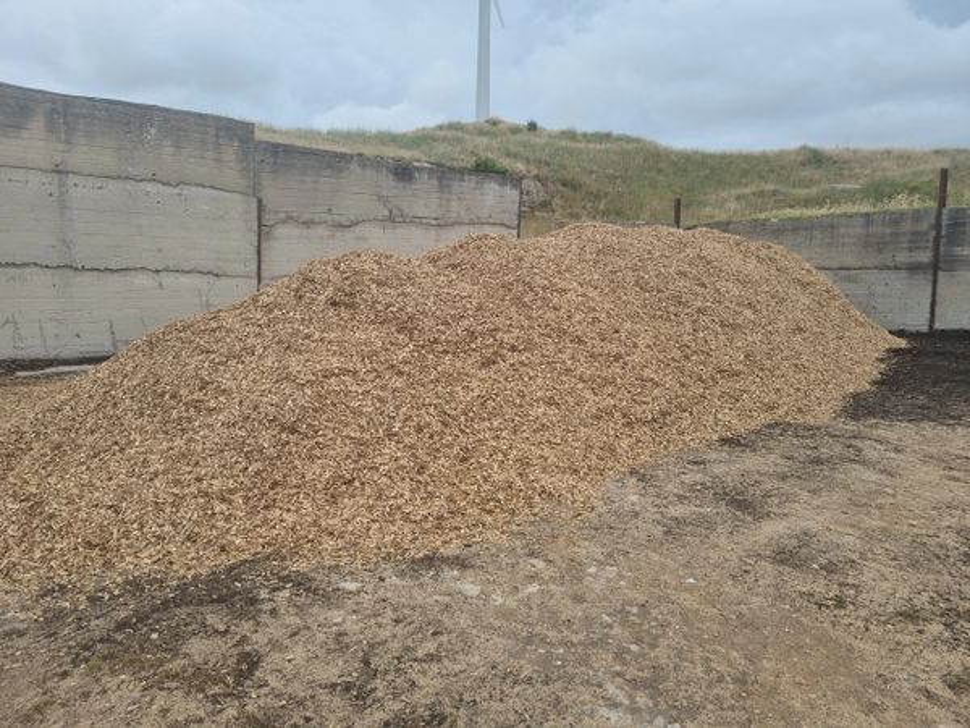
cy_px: 364
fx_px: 729
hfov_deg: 67.3
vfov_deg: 53.1
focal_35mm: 26
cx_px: 485
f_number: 1.8
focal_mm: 5.4
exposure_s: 1/1333
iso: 50
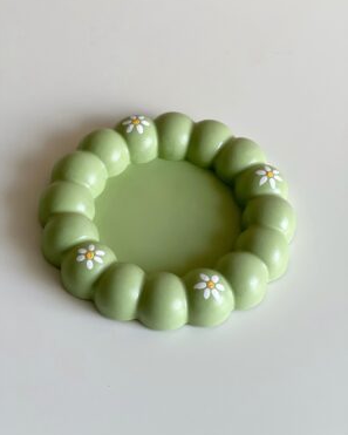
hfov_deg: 19.0
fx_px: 1042
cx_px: 173
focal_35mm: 81
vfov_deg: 23.6
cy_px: 208
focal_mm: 9
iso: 125
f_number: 2.8
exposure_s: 1/121
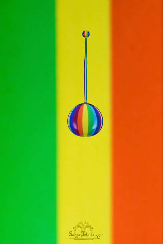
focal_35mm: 105
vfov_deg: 19.4
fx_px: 712
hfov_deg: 13.1
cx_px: 82
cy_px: 122
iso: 160
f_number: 22
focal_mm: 105
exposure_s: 1/320
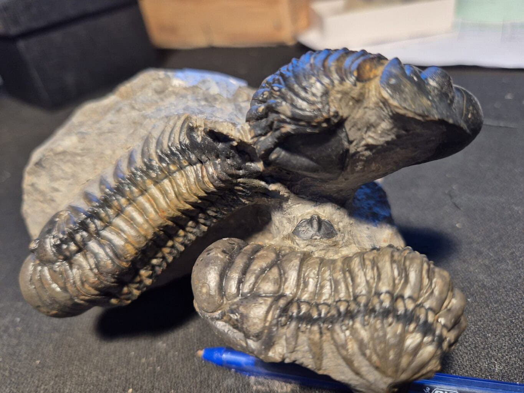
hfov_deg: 73.9
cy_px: 196
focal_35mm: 23
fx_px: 348
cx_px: 262
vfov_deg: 58.9
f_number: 1.8
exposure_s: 1/100
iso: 100
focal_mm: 5.4
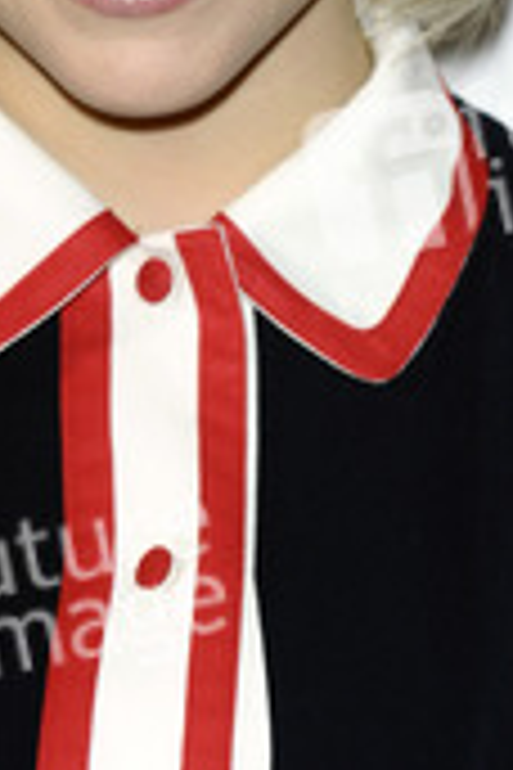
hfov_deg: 4.3
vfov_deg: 6.4
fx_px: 6904
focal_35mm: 323
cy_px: -68
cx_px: 128
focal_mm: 92
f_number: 4
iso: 320
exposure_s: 1/200
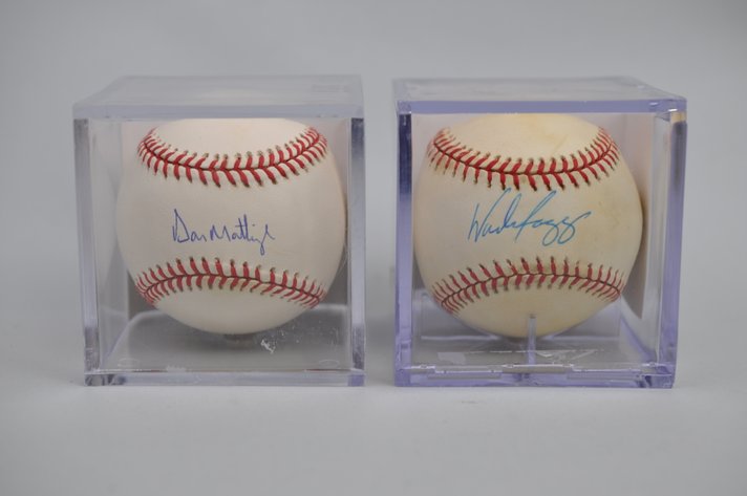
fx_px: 1244
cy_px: 248
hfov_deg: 33.4
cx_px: 374
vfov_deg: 22.6
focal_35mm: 60
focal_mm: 40
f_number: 4.5
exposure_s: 1/80
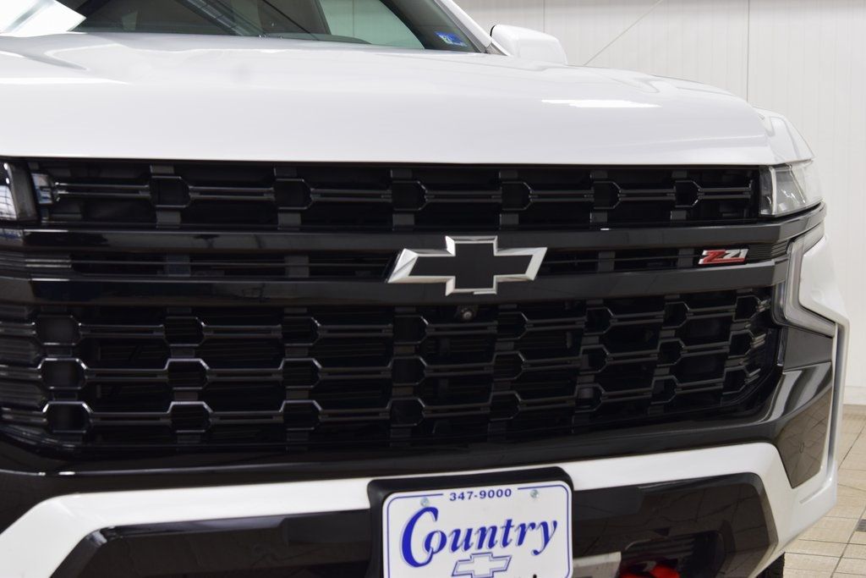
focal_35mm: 72
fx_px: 1732
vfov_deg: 18.9
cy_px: 289
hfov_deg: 28.1
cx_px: 433
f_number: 6.3
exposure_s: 1/15
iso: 400
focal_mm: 48
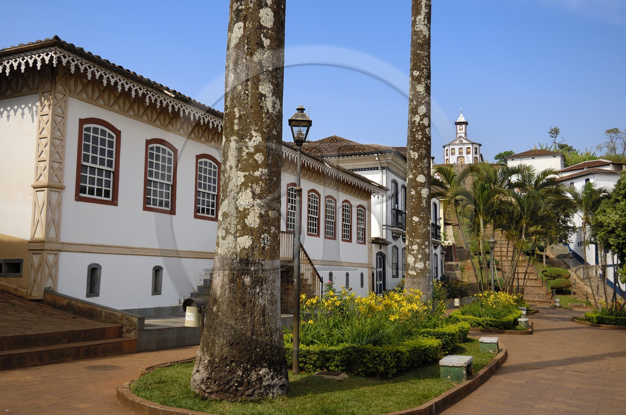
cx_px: 313
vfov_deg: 39.9
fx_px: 573
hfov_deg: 57.3
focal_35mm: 33
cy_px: 208
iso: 100
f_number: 5.6
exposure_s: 1/350
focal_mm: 22
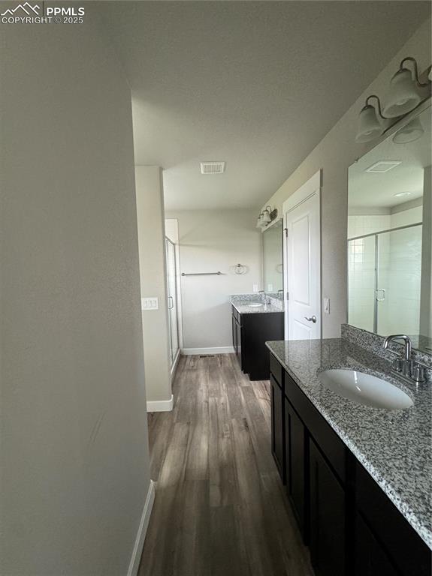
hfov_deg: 85.6
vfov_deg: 102.1
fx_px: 233
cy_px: 288
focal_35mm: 14
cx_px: 216
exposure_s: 1/99
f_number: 2.2
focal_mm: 2.22
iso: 320
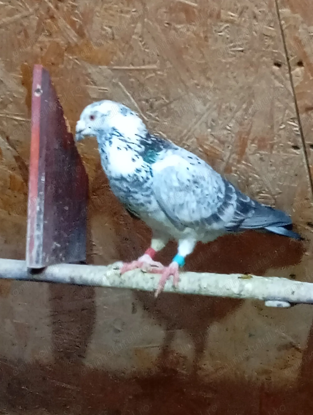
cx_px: 156
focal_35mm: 115
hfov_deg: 12.9
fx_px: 1383
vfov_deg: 17.1
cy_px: 208
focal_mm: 4.22
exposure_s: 1/25
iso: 1948
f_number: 1.8
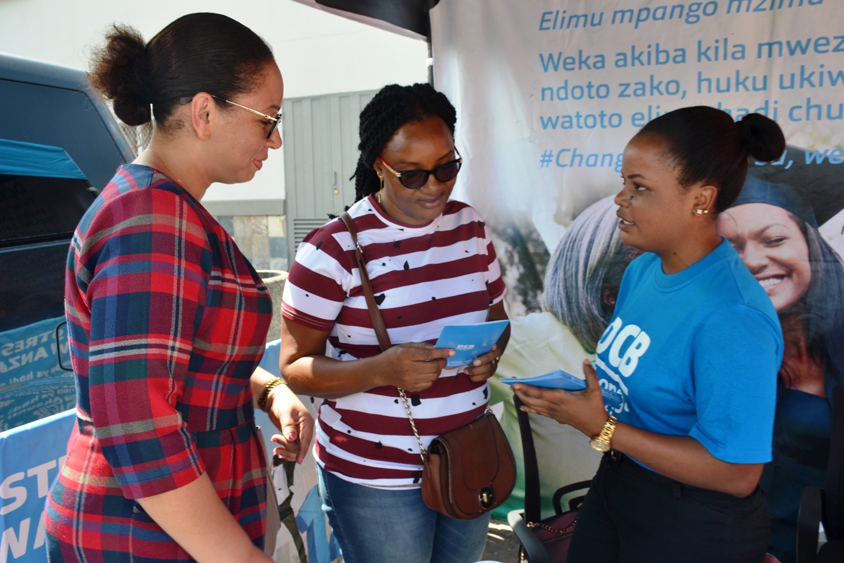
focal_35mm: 30
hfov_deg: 61.9
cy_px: 282
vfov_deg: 43.6
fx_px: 703
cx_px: 422
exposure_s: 1/80
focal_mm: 20
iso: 100
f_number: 9
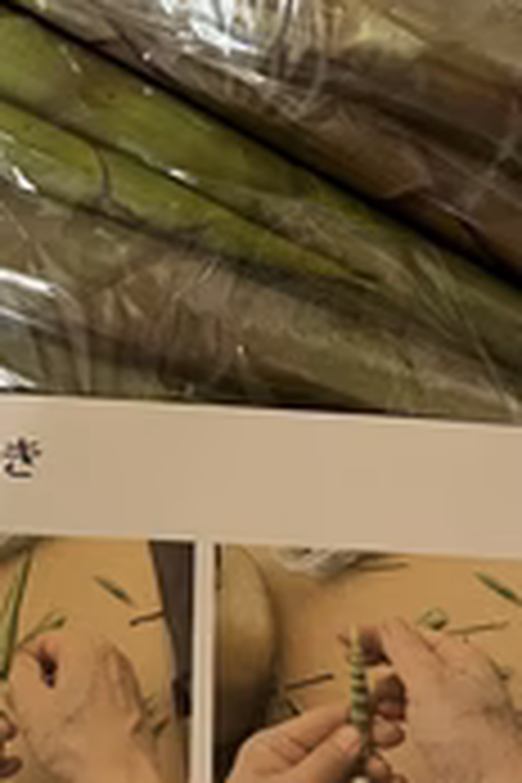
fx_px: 1348
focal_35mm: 62
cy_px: 382
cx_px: 117
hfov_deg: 21.7
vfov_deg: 32.4
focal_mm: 5.7
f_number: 1.5
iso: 320
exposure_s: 1/60
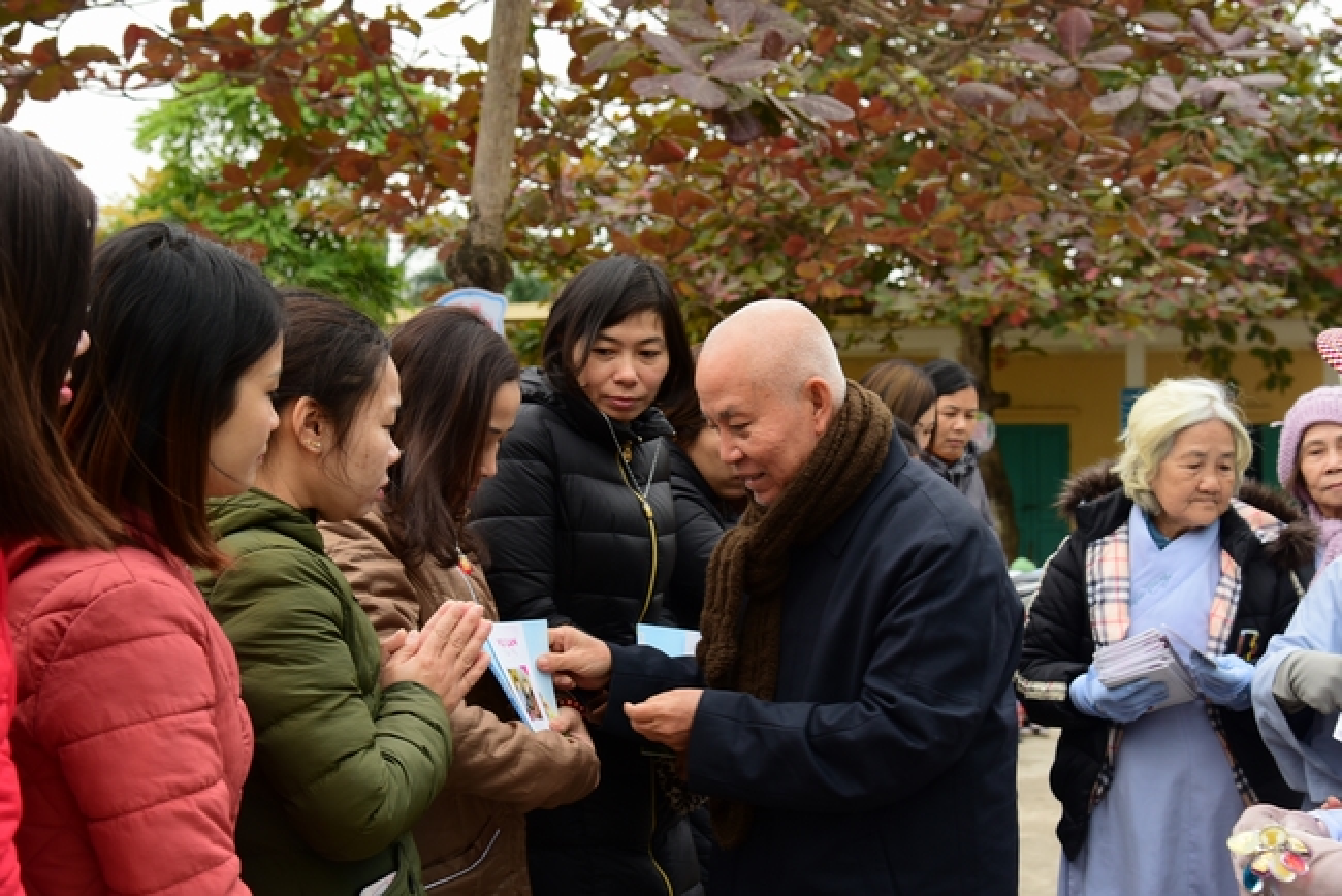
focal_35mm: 52
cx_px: 671
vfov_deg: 26.0
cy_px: 448
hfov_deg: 38.2
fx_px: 1939
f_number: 6.3
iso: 320
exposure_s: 1/100
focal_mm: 52
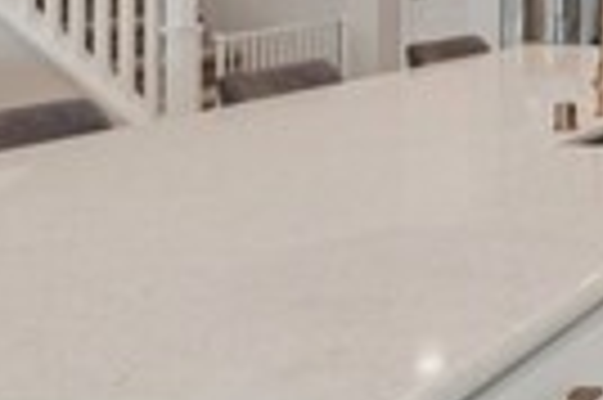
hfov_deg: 21.5
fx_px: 1121
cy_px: -58
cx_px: 1044
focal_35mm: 67
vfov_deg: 19.3
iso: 400
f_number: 11
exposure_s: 1/25
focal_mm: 14
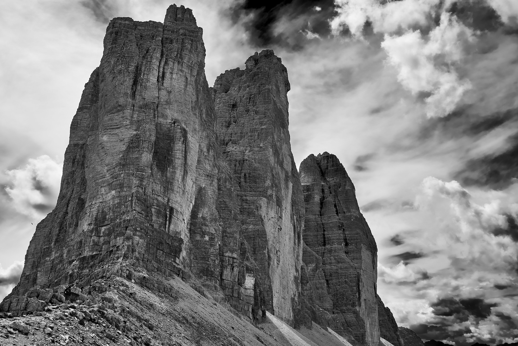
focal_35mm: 30
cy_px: 173
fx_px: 432
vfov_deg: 43.6
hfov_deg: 61.9
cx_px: 259
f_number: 11
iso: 100
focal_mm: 20
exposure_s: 1/200
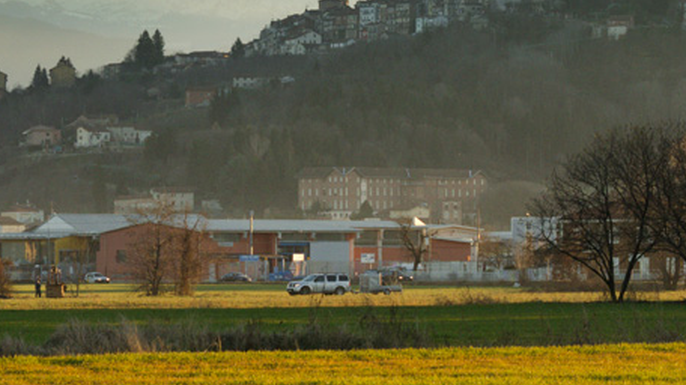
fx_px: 4654
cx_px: 317
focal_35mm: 256
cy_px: 210
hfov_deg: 8.4
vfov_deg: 4.7
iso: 400
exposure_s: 1/320
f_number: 7.1
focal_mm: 62
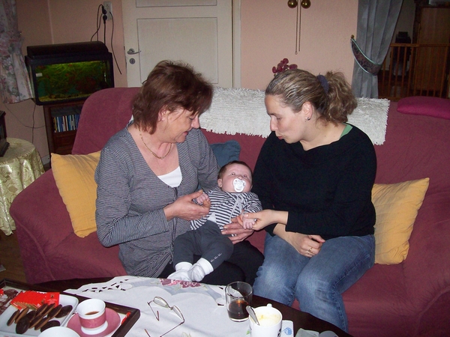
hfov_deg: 51.4
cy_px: 168
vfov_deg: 39.7
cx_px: 225
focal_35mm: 36
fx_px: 468
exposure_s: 1/64
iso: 200
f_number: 2.7
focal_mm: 6
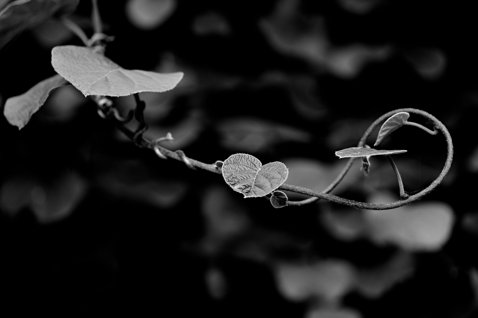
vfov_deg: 13.7
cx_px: 239
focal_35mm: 100
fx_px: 1328
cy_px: 159
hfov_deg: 20.4
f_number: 2.8
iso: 100
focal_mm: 100
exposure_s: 1/200
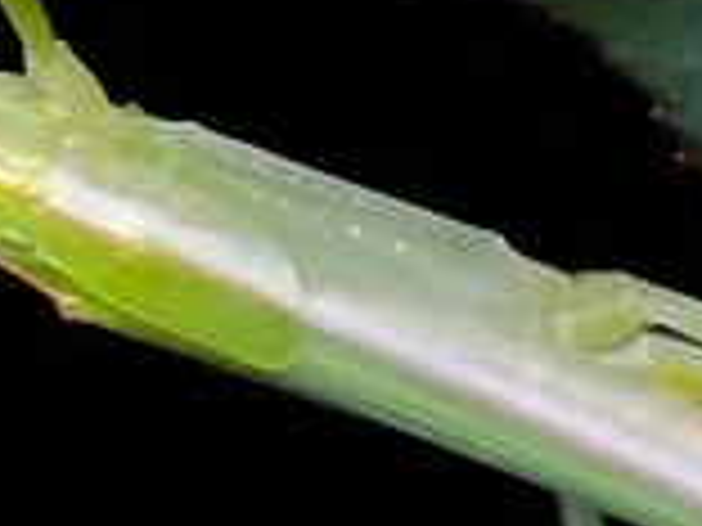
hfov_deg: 6.6
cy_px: 272
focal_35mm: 299
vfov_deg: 5.0
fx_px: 6064
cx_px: 153
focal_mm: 7.31
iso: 200
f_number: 4
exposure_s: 1/80
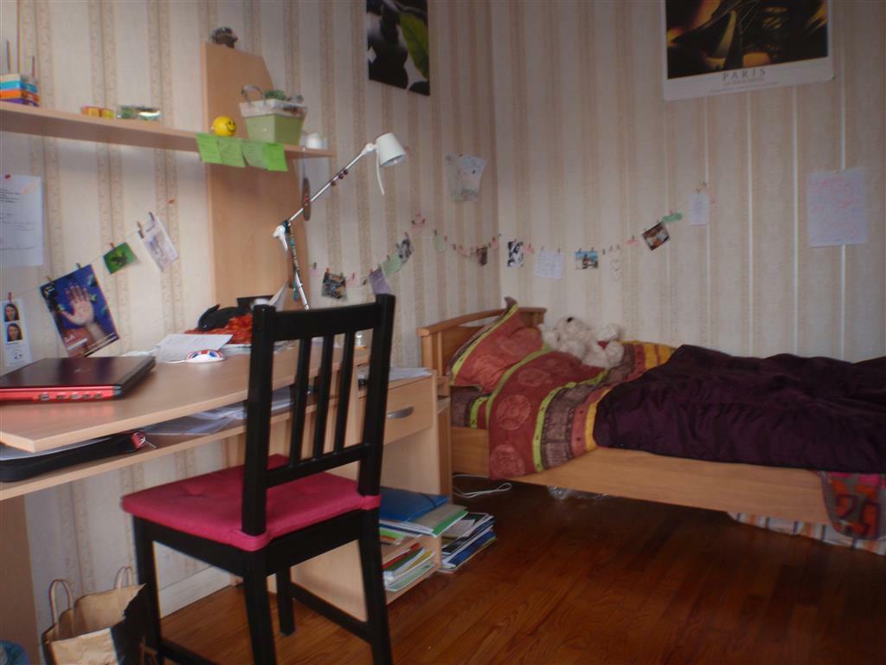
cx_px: 443
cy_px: 332
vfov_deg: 49.7
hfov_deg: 63.4
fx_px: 717
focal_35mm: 28
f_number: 3.5
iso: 100
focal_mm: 5
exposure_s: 1/30
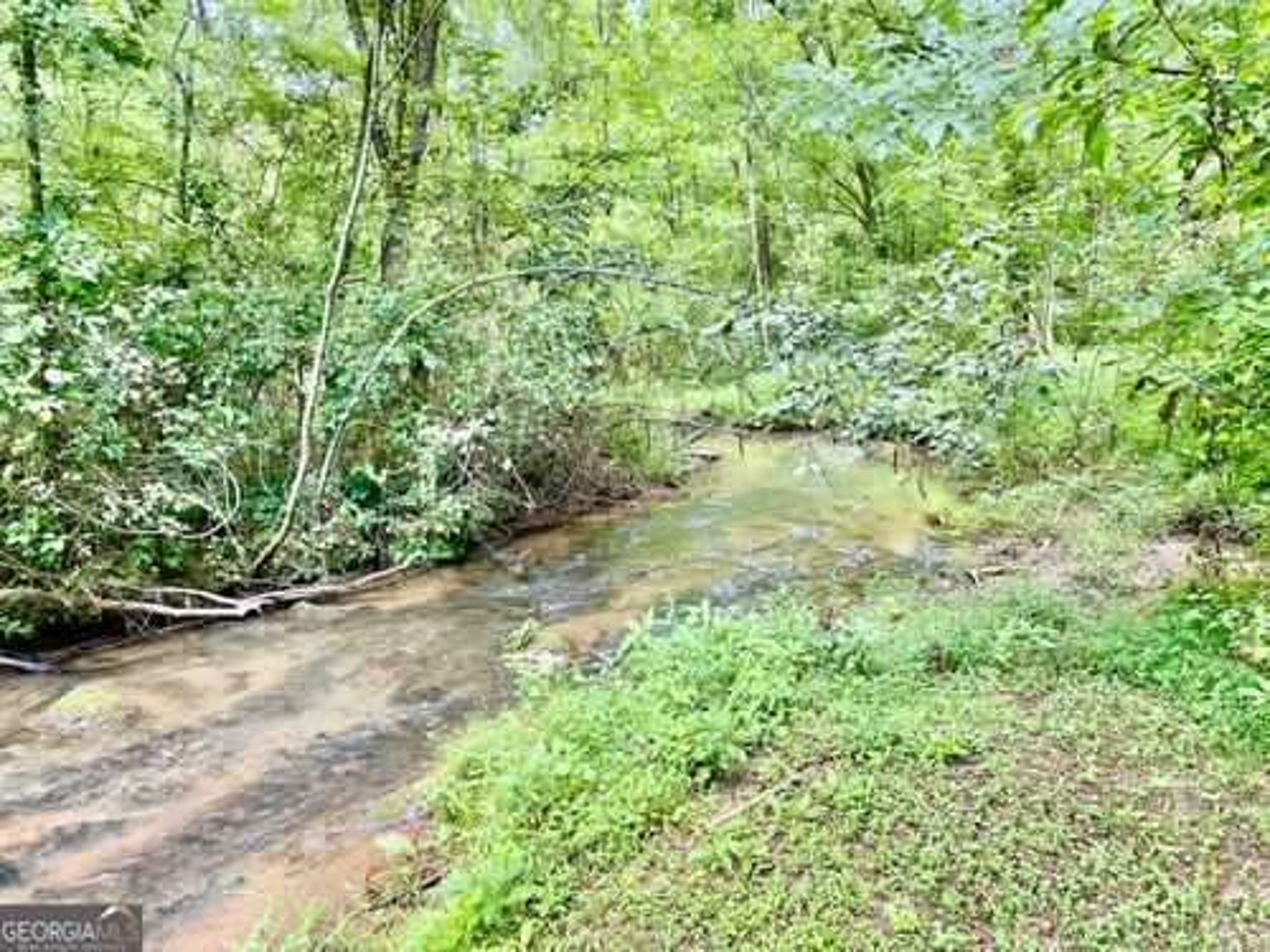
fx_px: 954
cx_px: 635
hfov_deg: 67.3
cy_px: 476
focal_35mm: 26
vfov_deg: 53.1
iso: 80
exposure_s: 1/121
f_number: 1.8
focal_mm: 4.25
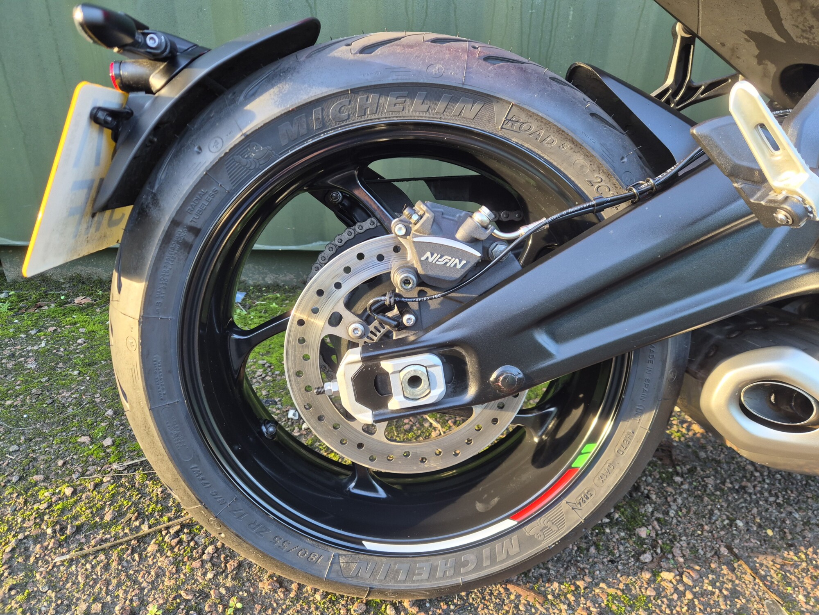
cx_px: 410
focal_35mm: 23
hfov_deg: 73.9
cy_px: 308
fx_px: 544
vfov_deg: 58.9
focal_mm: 5.4
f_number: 1.8
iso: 160
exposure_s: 1/100
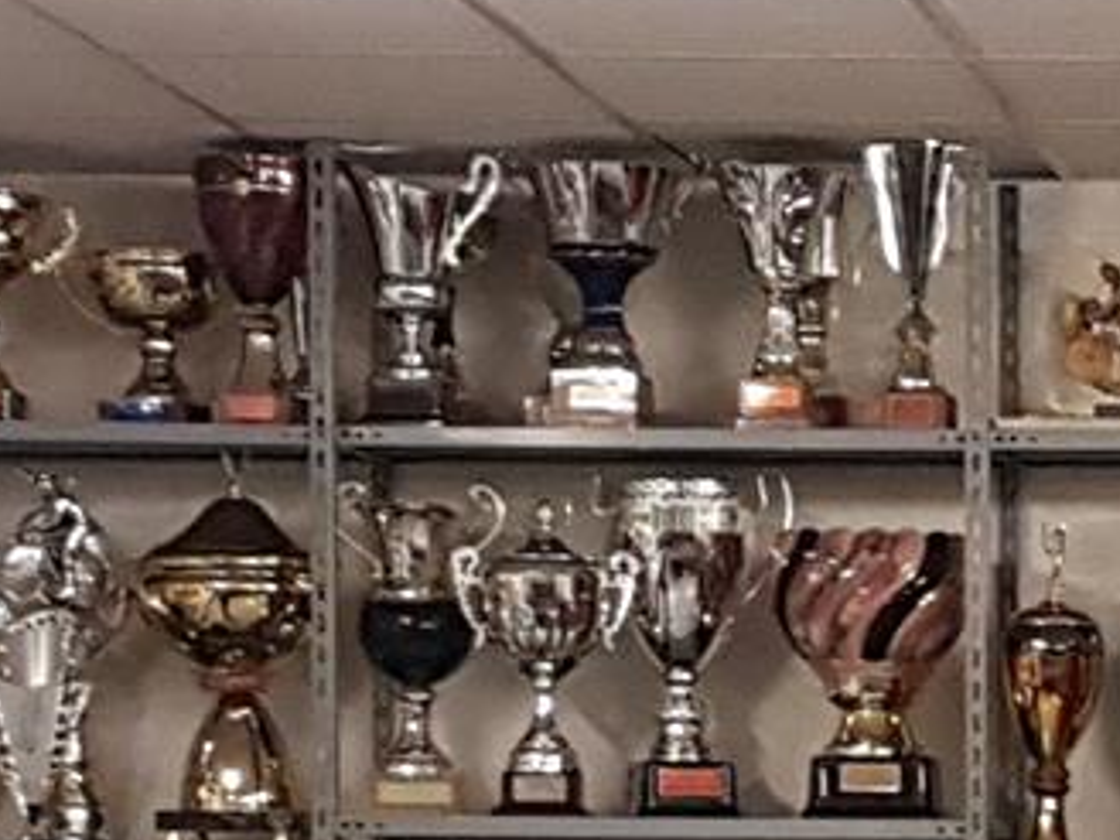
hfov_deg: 18.5
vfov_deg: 15.1
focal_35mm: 95
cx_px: 1639
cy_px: 994
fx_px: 3074
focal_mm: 4.2
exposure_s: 1/25
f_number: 1.7
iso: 200
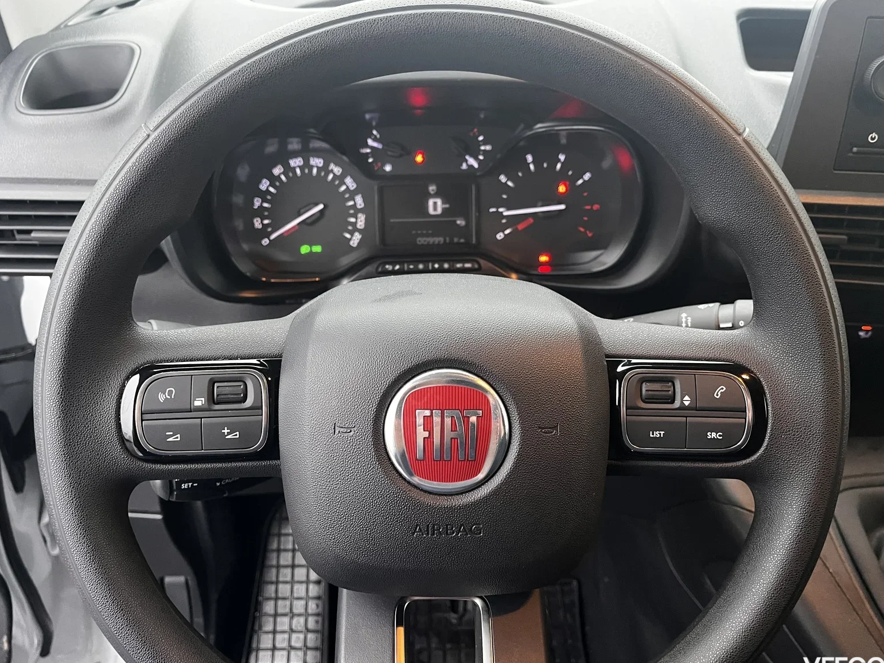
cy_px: 337
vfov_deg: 51.4
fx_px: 690
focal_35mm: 27
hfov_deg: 65.3
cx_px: 433
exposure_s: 1/42
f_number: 1.6
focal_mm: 5.1
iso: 500
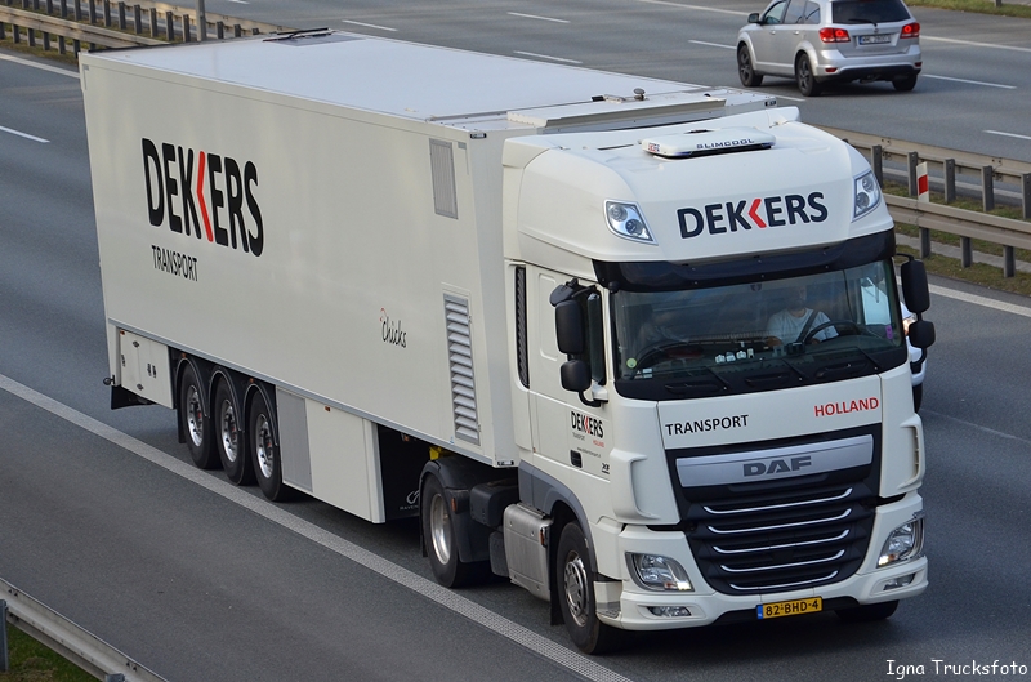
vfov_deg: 8.7
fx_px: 4499
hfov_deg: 13.1
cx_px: 516
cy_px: 341
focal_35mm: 158
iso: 450
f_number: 6.3
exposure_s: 1/1000
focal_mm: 105
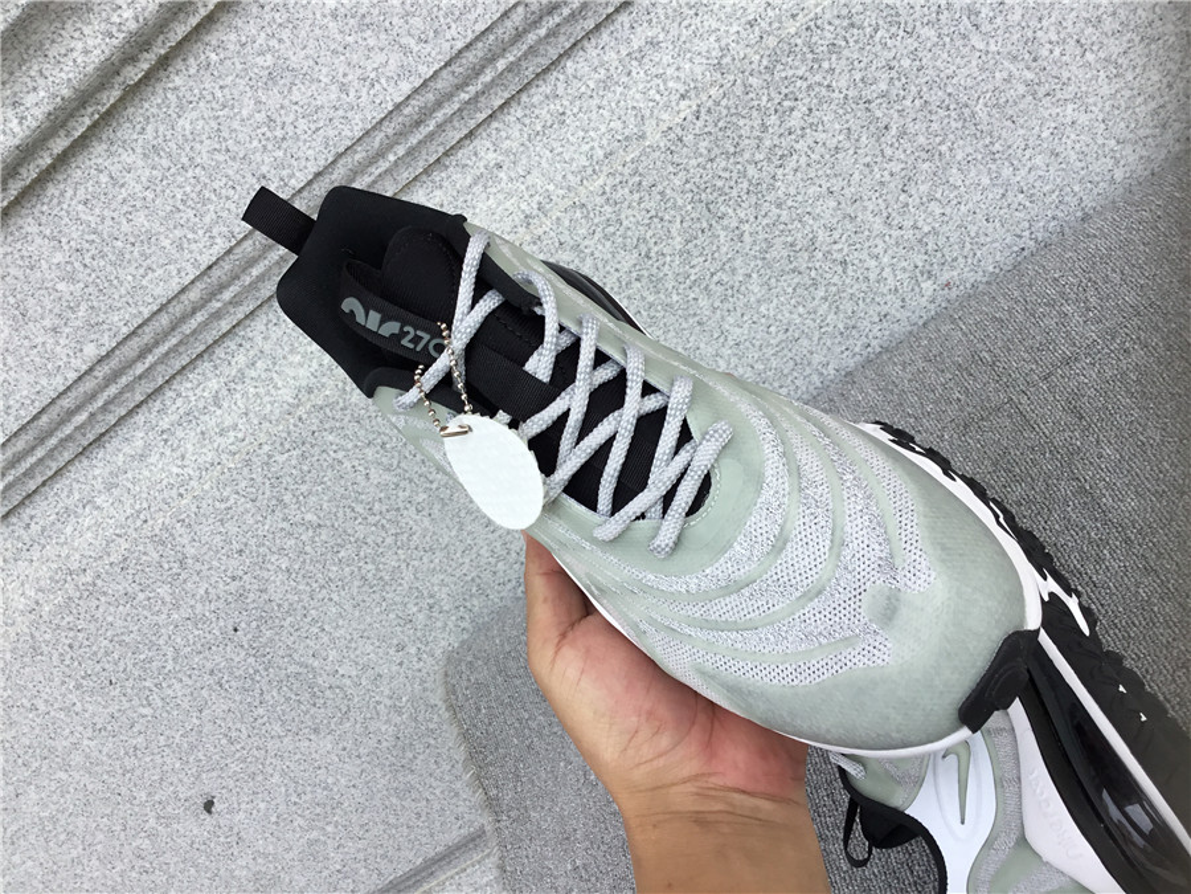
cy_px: 447
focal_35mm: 31
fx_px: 1067
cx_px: 596
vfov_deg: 45.4
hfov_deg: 58.4
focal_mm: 3.3
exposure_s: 1/409
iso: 25
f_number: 2.4
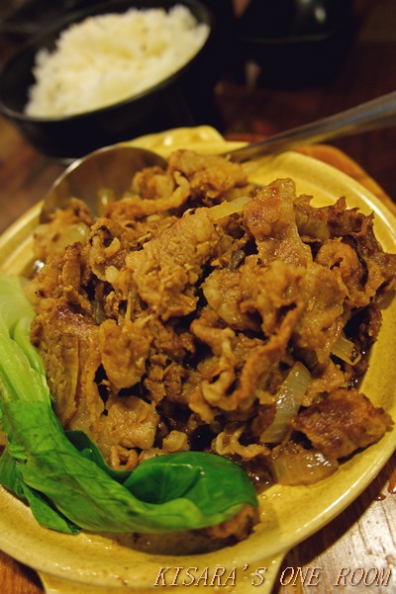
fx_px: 496
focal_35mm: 30
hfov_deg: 43.6
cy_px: 297
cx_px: 198
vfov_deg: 62.0
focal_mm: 20
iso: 500
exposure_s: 1/30
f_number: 4
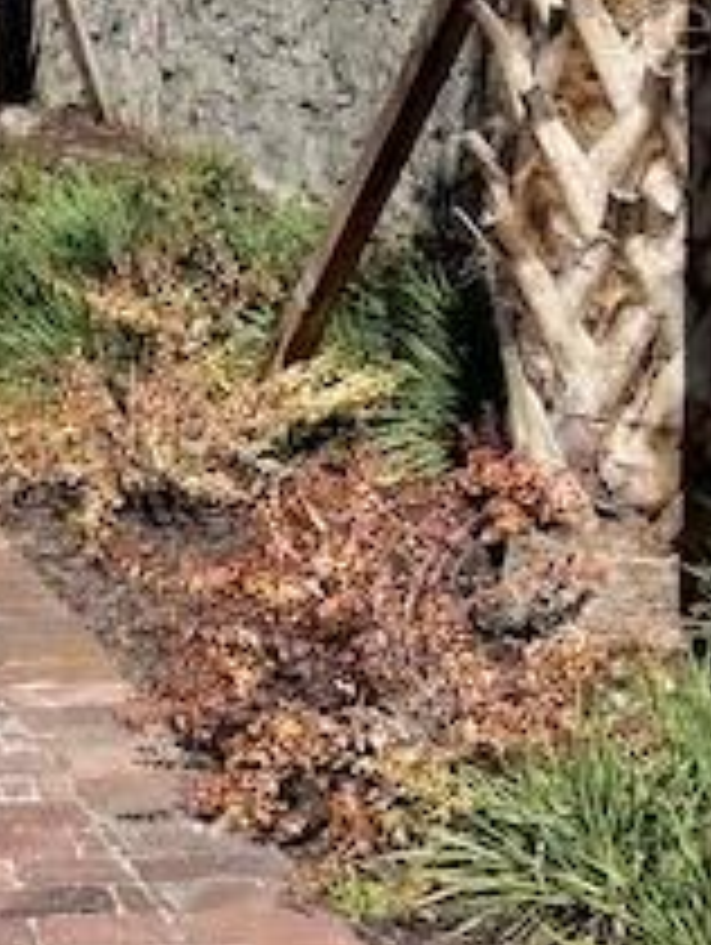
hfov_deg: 14.1
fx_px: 2706
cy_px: 18
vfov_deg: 19.3
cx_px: -338
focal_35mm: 99
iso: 50
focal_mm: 5.96
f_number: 1.6
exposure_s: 1/4065
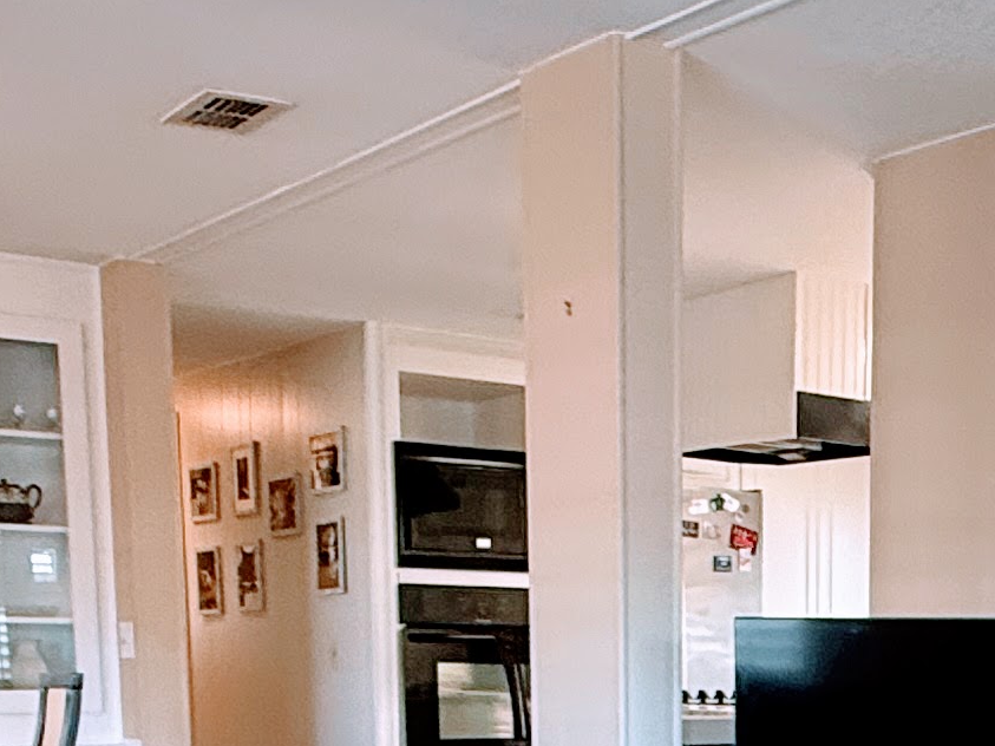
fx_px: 1926
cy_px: 989
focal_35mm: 67
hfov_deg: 28.2
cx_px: 825
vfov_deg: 20.0
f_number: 2.2
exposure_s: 1/60
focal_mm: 2.22
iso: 200
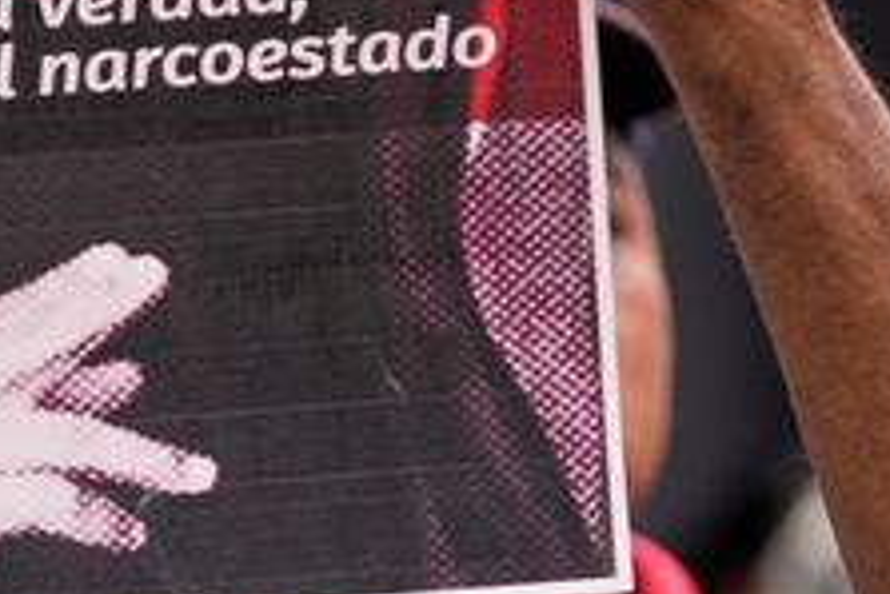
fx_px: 10785
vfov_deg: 3.2
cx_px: -339
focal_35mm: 436
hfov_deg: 4.7
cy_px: 285
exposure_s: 1/320
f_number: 4
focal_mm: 95
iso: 200
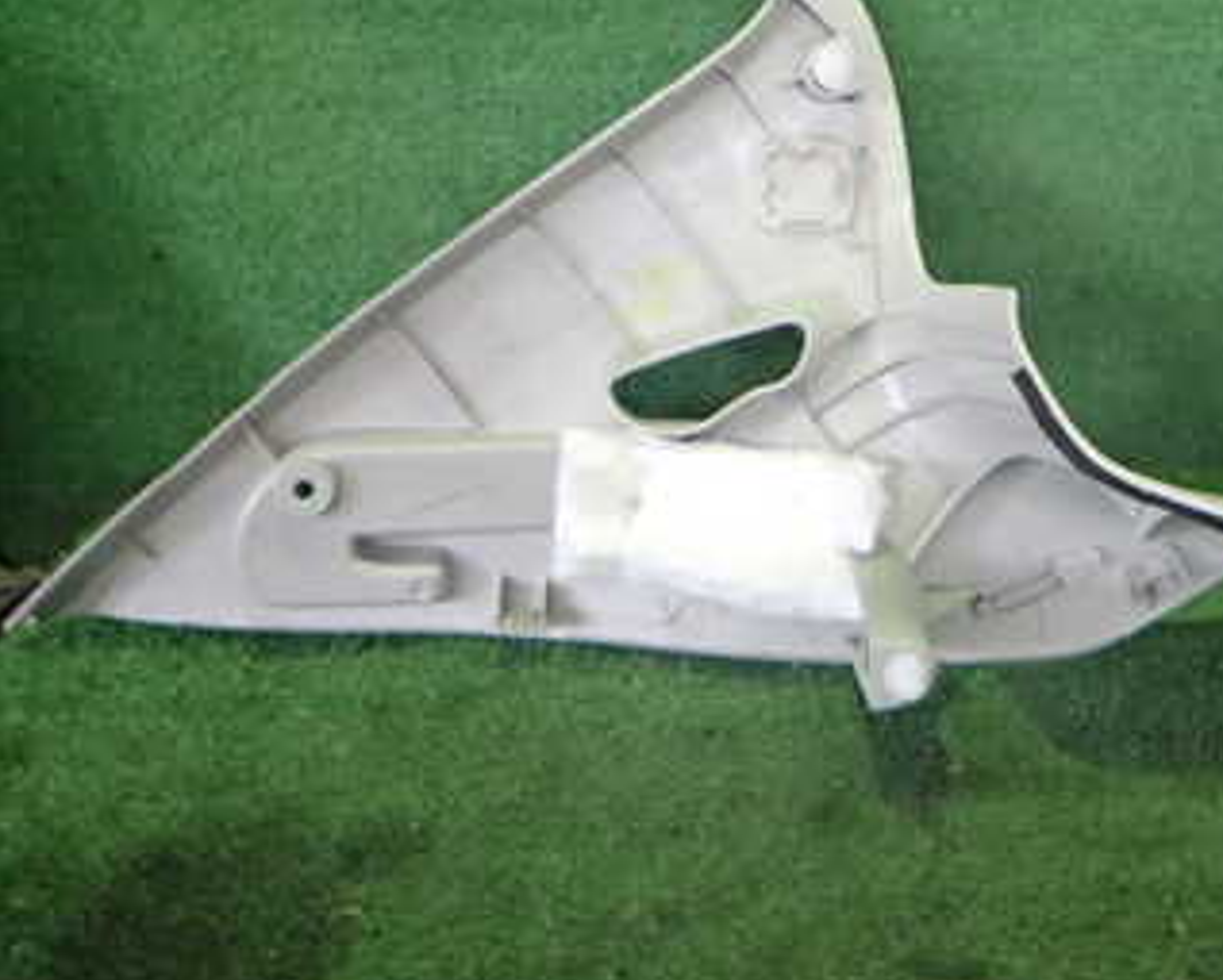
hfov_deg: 38.9
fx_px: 1667
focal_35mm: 46
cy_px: 242
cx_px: 961
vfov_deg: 32.2
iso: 250
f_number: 2
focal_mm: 4.5
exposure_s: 1/30
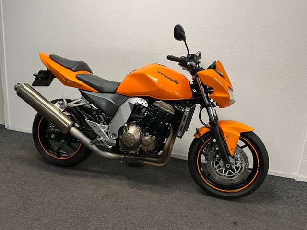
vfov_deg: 53.1
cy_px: 115
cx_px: 154
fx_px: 231
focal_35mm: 26
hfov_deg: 67.3
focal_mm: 5.1
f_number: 1.6
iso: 80
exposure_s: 1/50
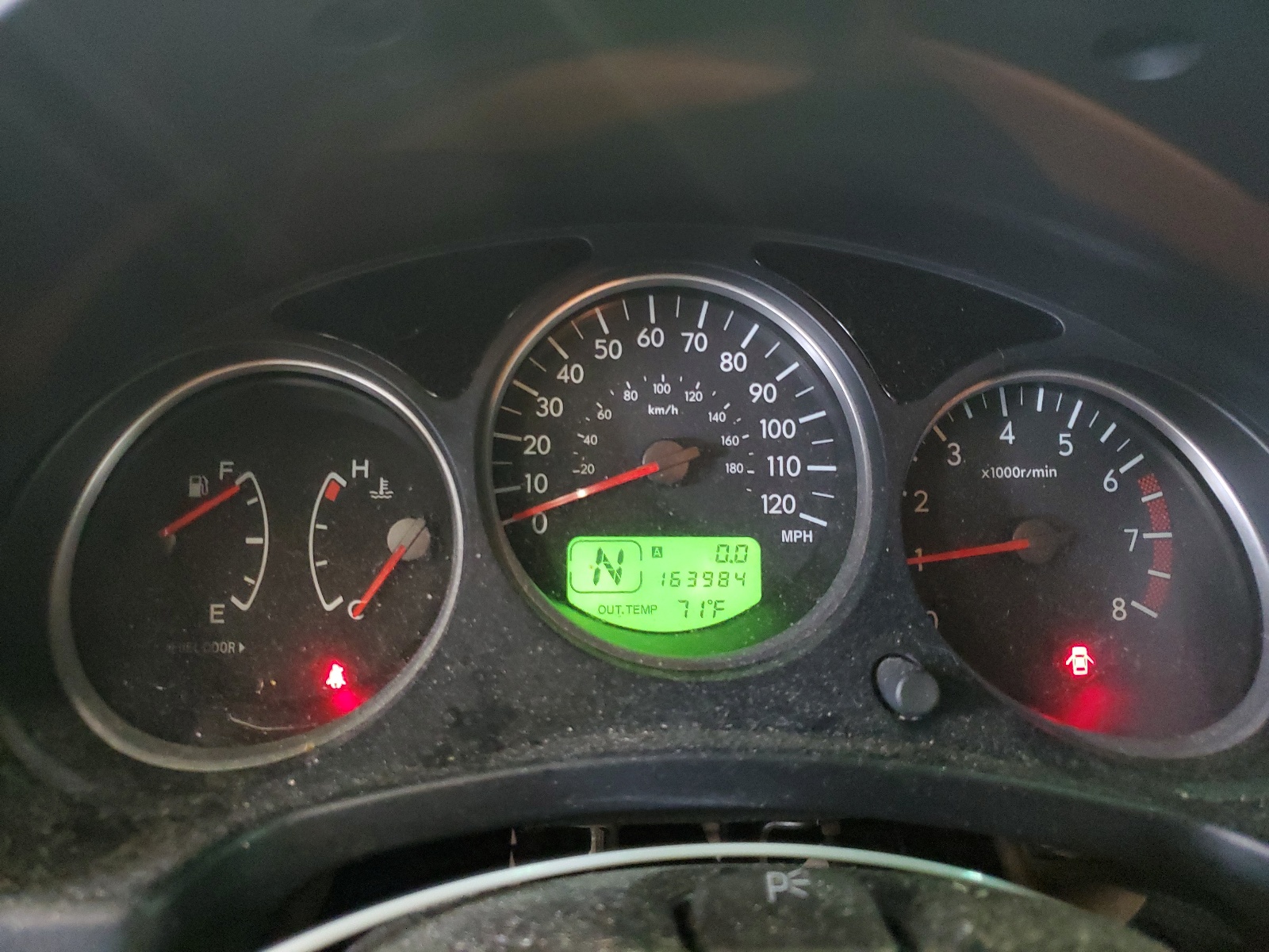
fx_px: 953
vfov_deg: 53.1
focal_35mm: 26
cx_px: 634
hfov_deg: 67.3
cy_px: 476
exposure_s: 1/15
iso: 440
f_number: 1.5
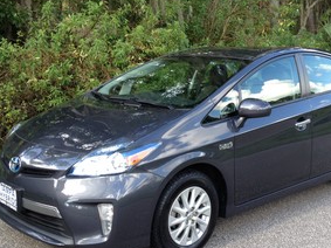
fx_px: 497
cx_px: 189
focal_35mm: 52
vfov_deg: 28.0
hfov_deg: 36.8
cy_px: 129
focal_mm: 4.28
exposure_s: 1/150
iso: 50
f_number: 2.4
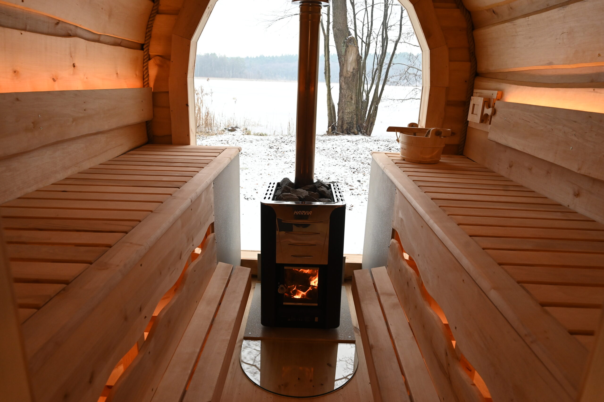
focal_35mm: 23
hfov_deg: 76.1
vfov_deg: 55.0
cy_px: 201
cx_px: 302
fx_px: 386
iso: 2000
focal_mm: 23
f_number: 5.6
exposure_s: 1/160
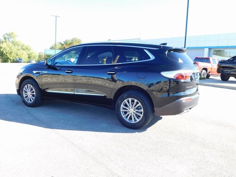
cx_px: 118
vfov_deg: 46.8
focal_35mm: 30
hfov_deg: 60.0
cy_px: 88
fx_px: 205
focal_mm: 5.3
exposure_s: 1/250
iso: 125
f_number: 3.2
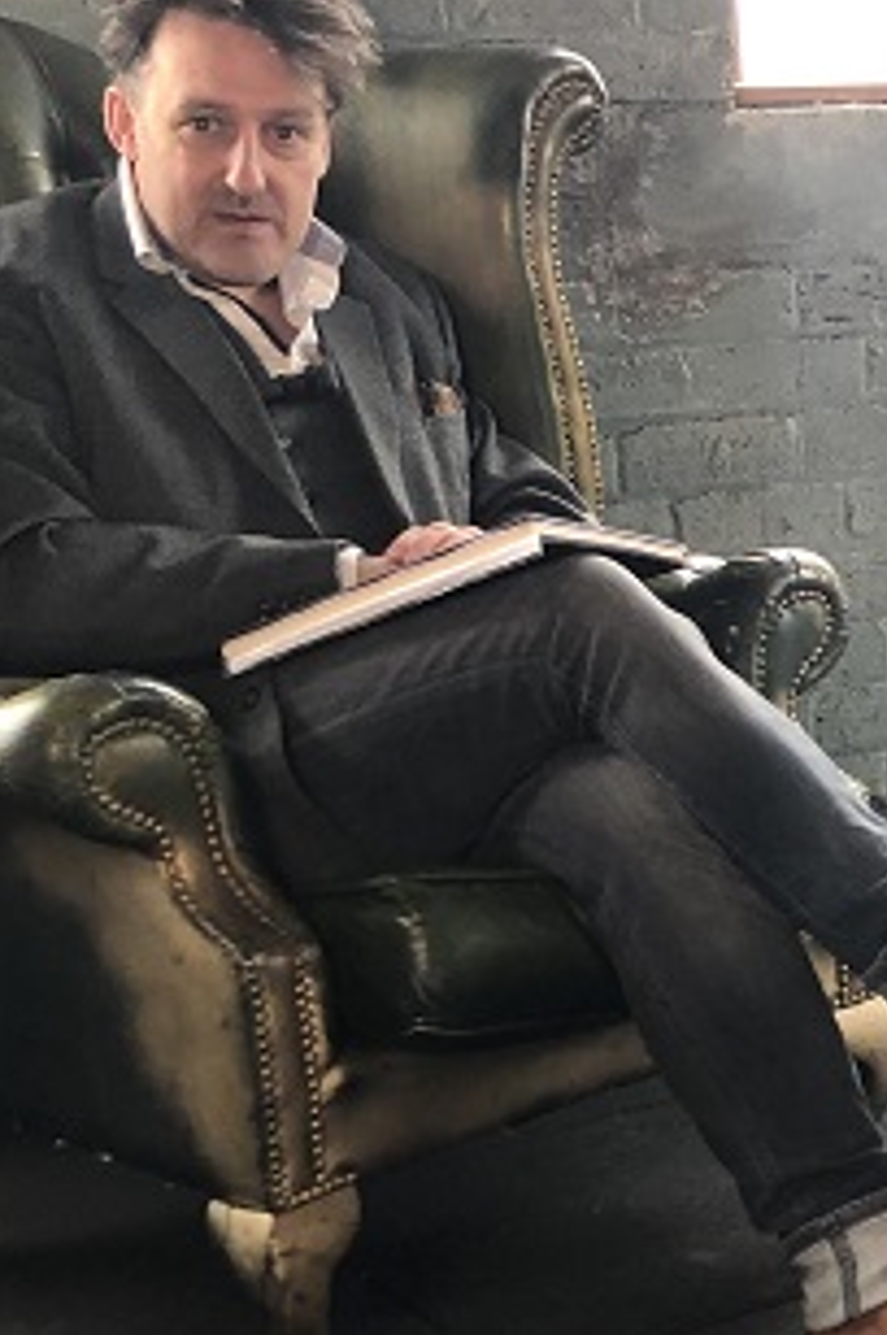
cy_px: 1039
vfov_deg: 26.3
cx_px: 1074
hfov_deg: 17.1
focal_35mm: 76
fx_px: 2815
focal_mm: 3.99
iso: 40
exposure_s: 1/30
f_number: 1.8
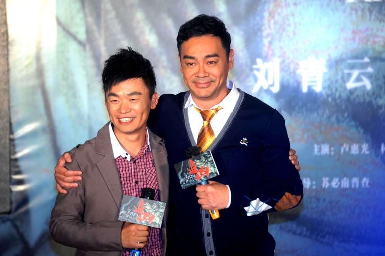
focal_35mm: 200
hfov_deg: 10.3
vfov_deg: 6.9
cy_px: 128
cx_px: 192
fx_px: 2137
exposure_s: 1/250
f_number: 4
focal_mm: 200
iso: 500
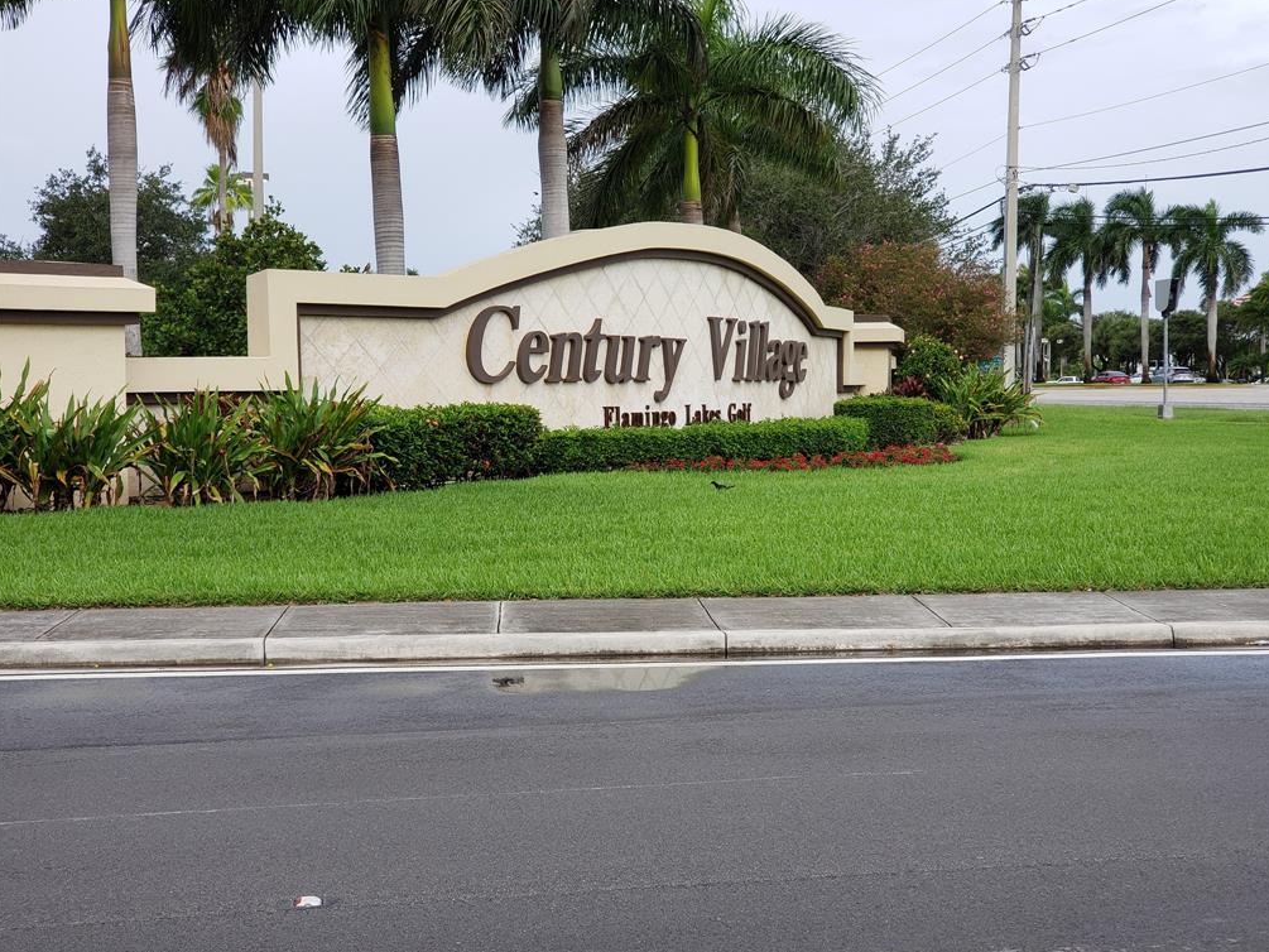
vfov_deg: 27.5
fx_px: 1943
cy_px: 476
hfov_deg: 36.2
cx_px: 640
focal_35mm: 53
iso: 32
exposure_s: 1/401
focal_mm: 6
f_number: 2.4
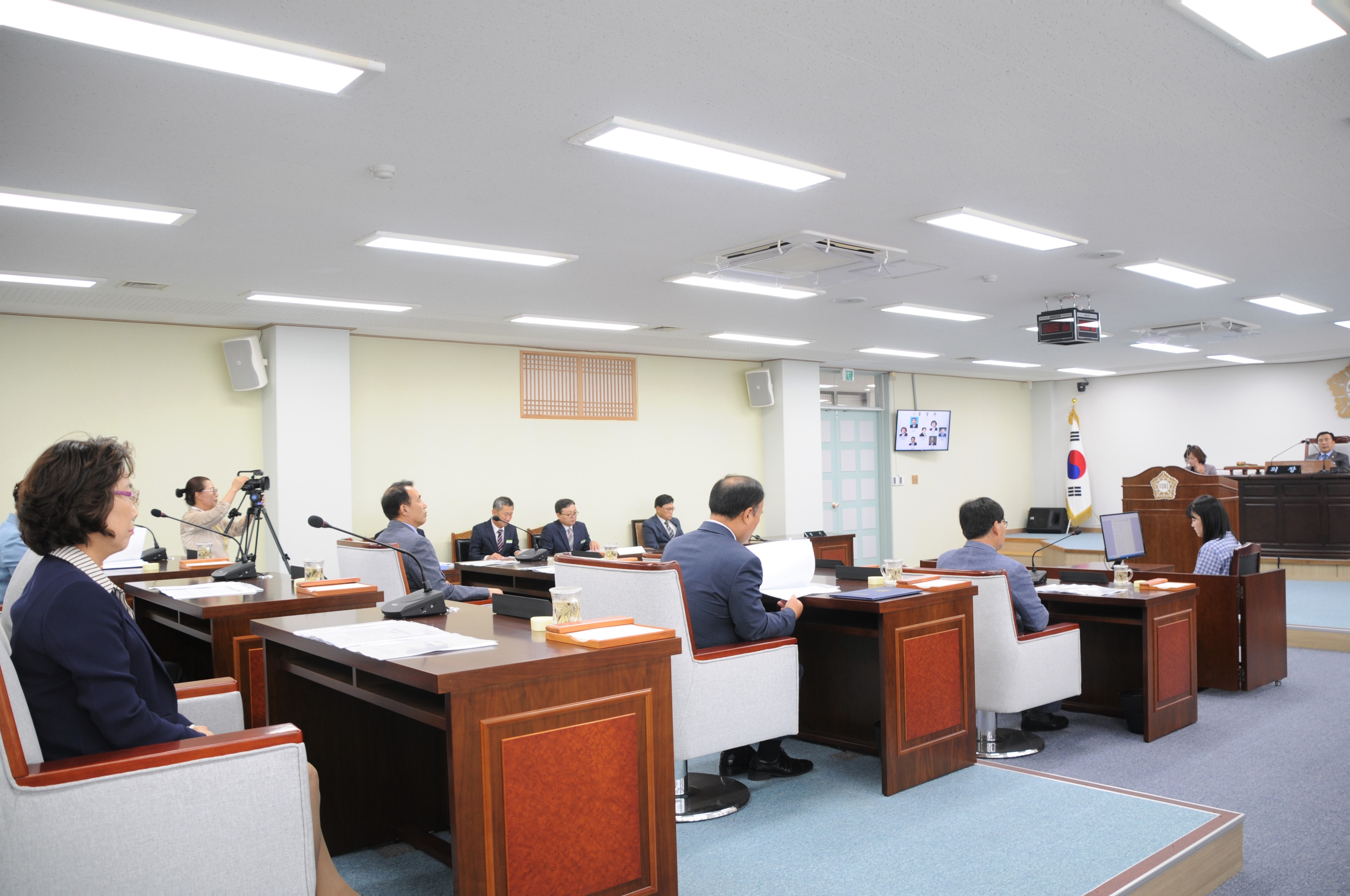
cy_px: 448
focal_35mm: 27
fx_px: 1011
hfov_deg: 67.5
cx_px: 675
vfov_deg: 47.8
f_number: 3.5
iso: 200
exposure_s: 1/20
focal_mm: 18
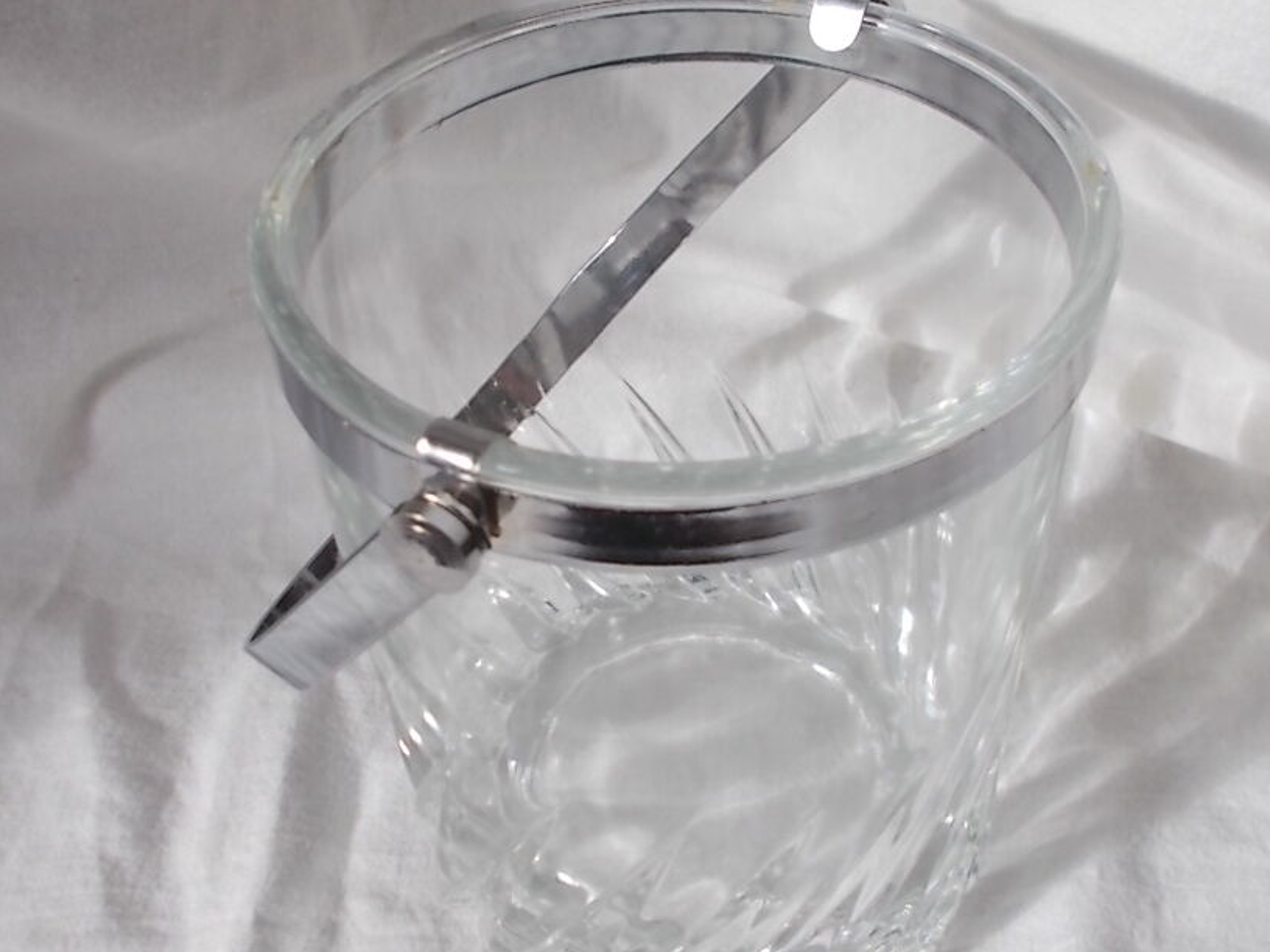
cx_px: 693
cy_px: 456
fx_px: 1871
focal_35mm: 51
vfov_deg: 28.6
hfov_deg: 37.5
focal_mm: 4.6
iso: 80
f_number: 3.2
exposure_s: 1/250
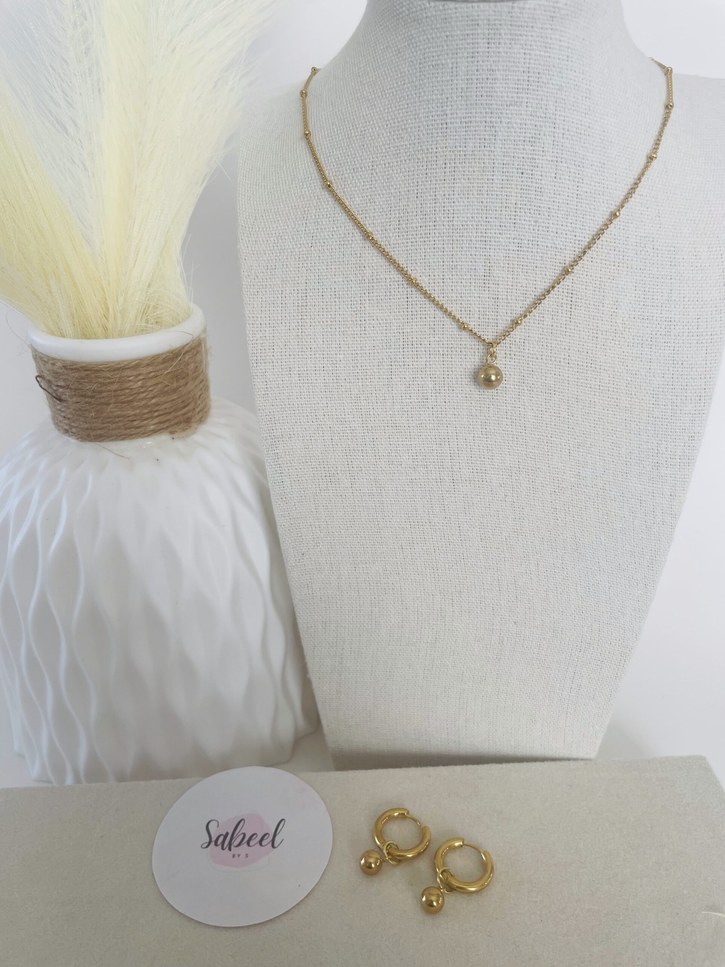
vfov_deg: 67.3
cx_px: 362
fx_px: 726
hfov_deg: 53.1
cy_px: 484
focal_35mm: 26
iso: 40
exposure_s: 1/121
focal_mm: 4.2
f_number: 1.6
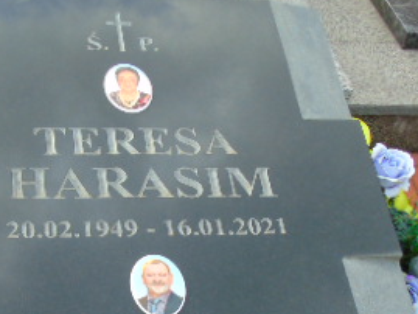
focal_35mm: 69
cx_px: 131
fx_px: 834
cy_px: 312
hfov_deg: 27.9
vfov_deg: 20.6
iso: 80
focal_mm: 5.2
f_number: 3.6
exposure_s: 1/100
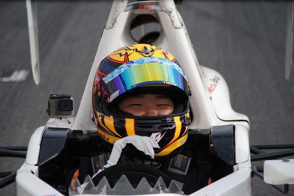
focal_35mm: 210
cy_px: 98
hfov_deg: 9.8
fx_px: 1715
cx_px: 147
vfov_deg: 6.5
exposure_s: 1/320
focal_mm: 140
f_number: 8
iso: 100
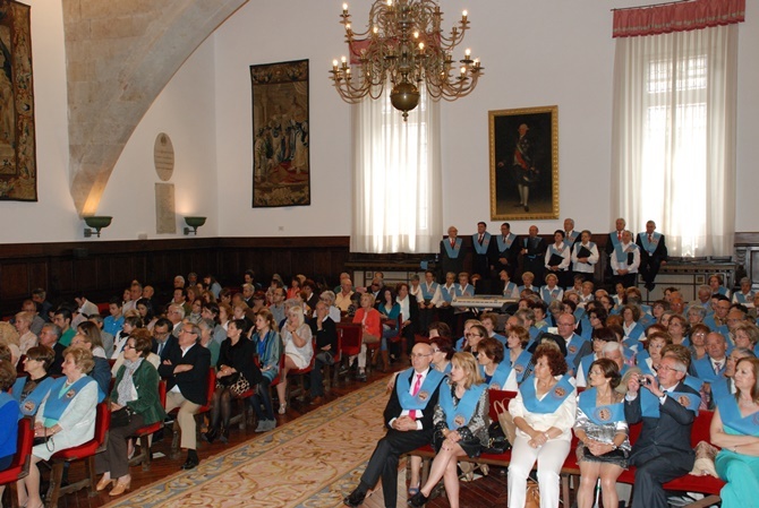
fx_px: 824
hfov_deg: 49.5
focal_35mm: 39
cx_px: 380
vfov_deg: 34.3
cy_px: 254
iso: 800
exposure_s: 1/60
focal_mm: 26
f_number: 7.1
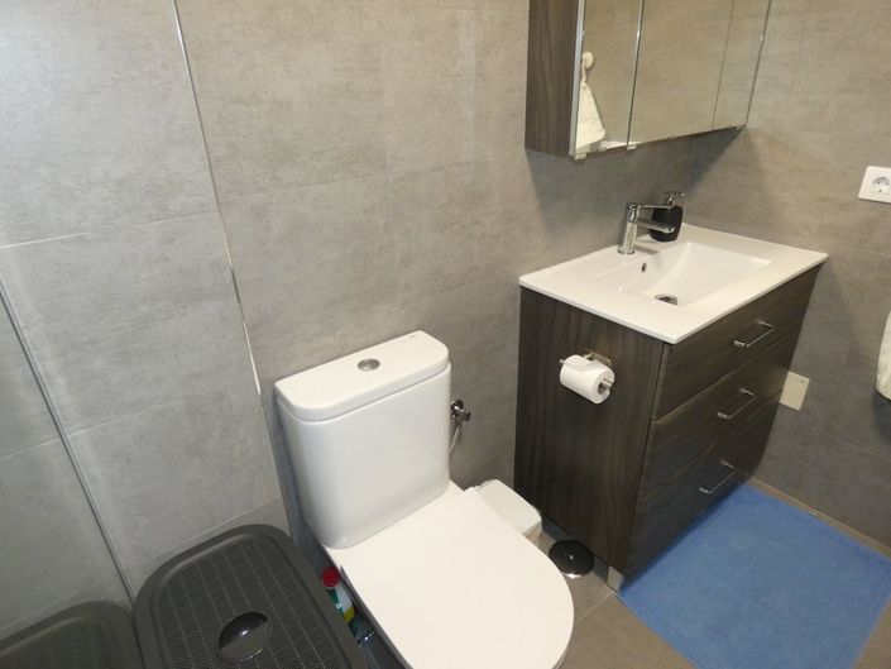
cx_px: 446
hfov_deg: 81.7
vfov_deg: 66.0
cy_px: 334
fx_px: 515
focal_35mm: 20
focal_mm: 3.6
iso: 500
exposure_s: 1/60
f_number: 2.8
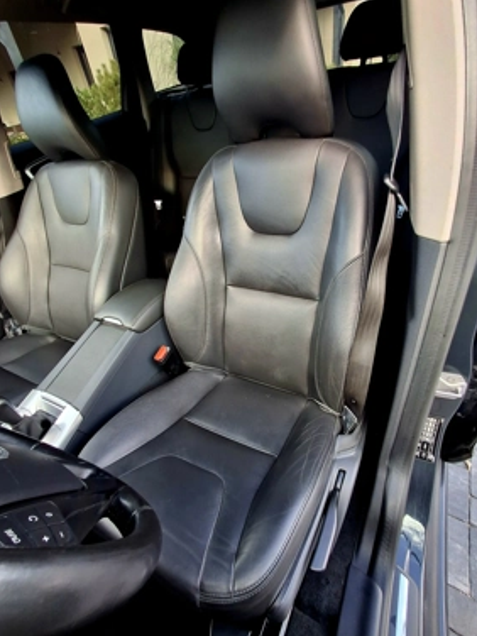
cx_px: 250
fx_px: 312
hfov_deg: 74.7
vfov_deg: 91.0
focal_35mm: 17
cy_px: 318
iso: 40
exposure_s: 1/100
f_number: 2.2
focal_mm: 1.64
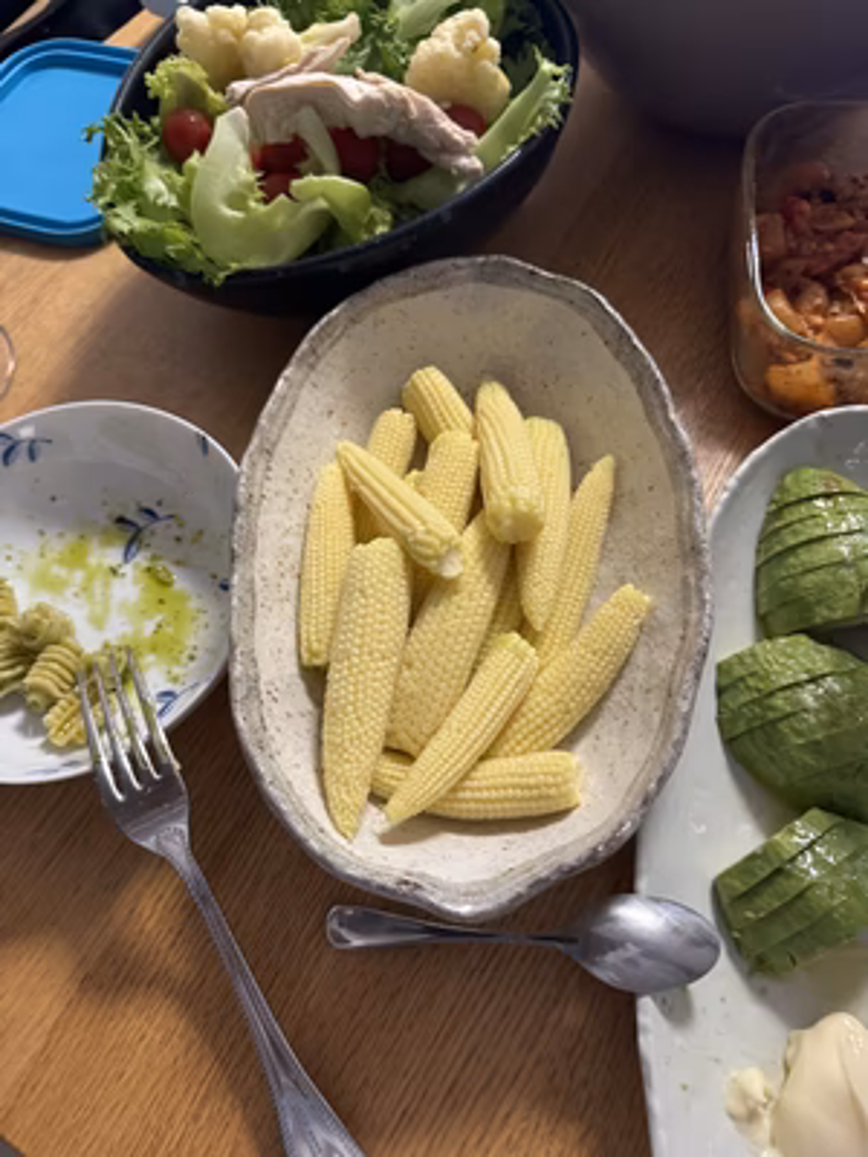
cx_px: 434
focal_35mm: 24
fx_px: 802
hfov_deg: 56.8
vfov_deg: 71.6
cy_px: 578
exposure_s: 1/51
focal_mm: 6.76
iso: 500
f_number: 1.78
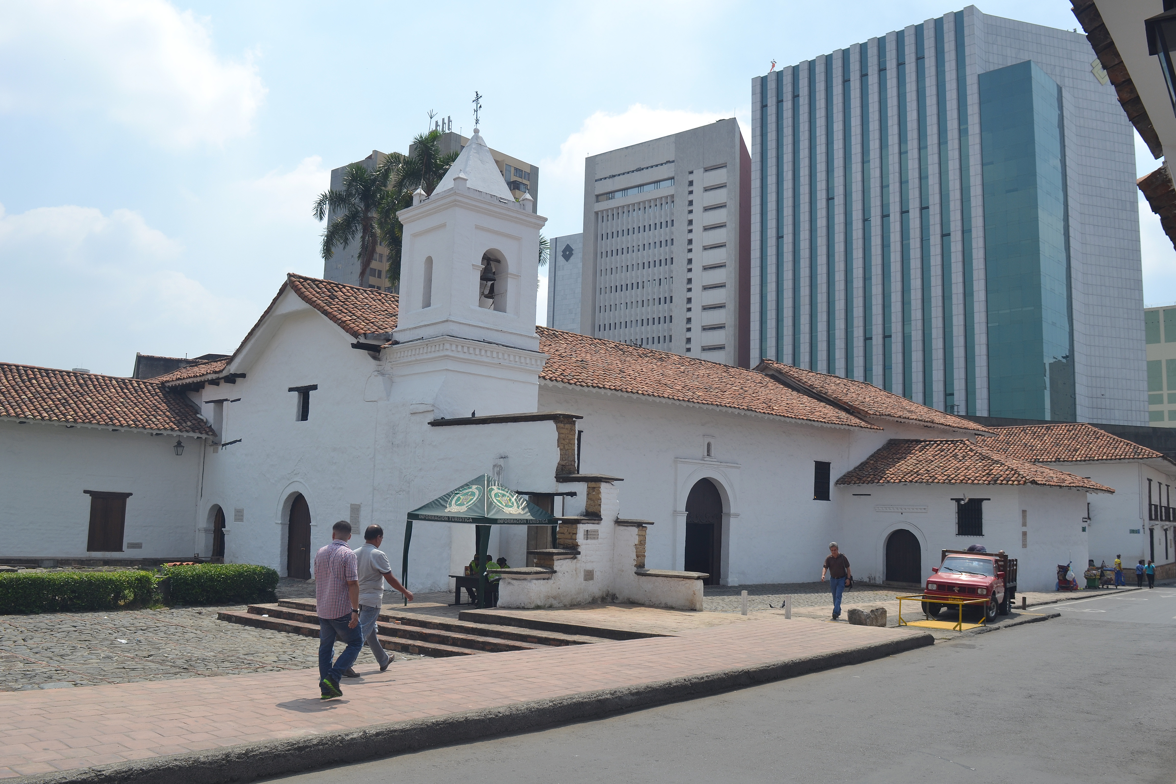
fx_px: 980
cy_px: 392
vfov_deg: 43.6
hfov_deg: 61.9
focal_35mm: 30
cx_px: 588
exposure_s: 1/250
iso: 100
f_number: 8
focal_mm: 20
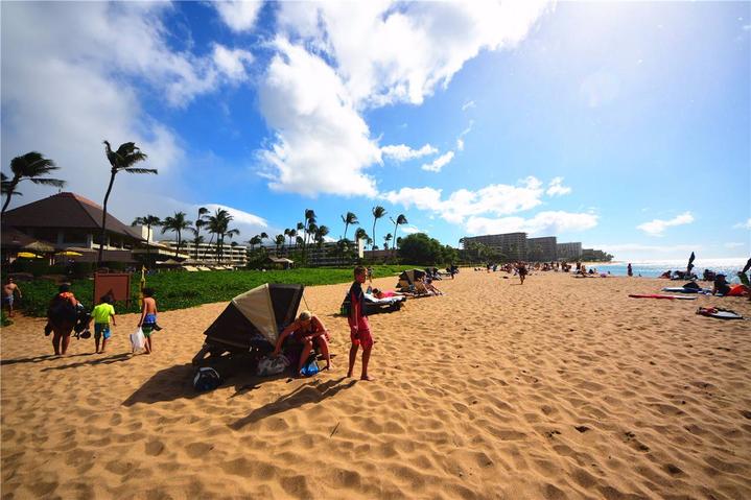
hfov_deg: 112.6
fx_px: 250
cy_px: 250
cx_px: 376
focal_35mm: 12
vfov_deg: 90.0
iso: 200
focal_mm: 8
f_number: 4.5
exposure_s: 1/2500
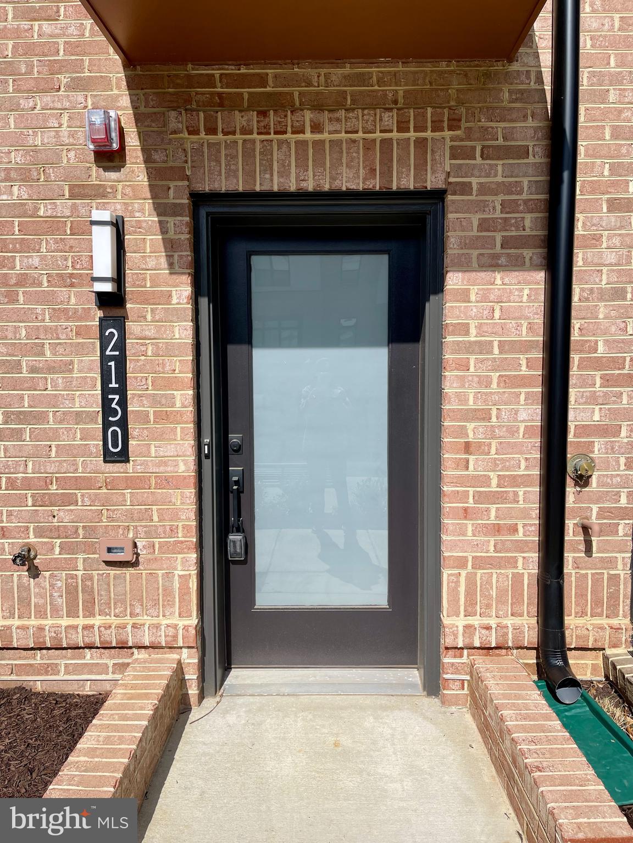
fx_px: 610
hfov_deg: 54.9
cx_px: 316
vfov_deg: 69.4
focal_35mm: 25
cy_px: 422
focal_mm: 5.1
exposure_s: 1/4717
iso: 32
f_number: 1.6
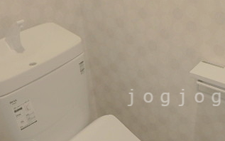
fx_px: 276
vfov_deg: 28.3
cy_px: 98
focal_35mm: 45
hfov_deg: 42.6
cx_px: 176
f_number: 3.5
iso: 200
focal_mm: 3.7
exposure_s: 1/30
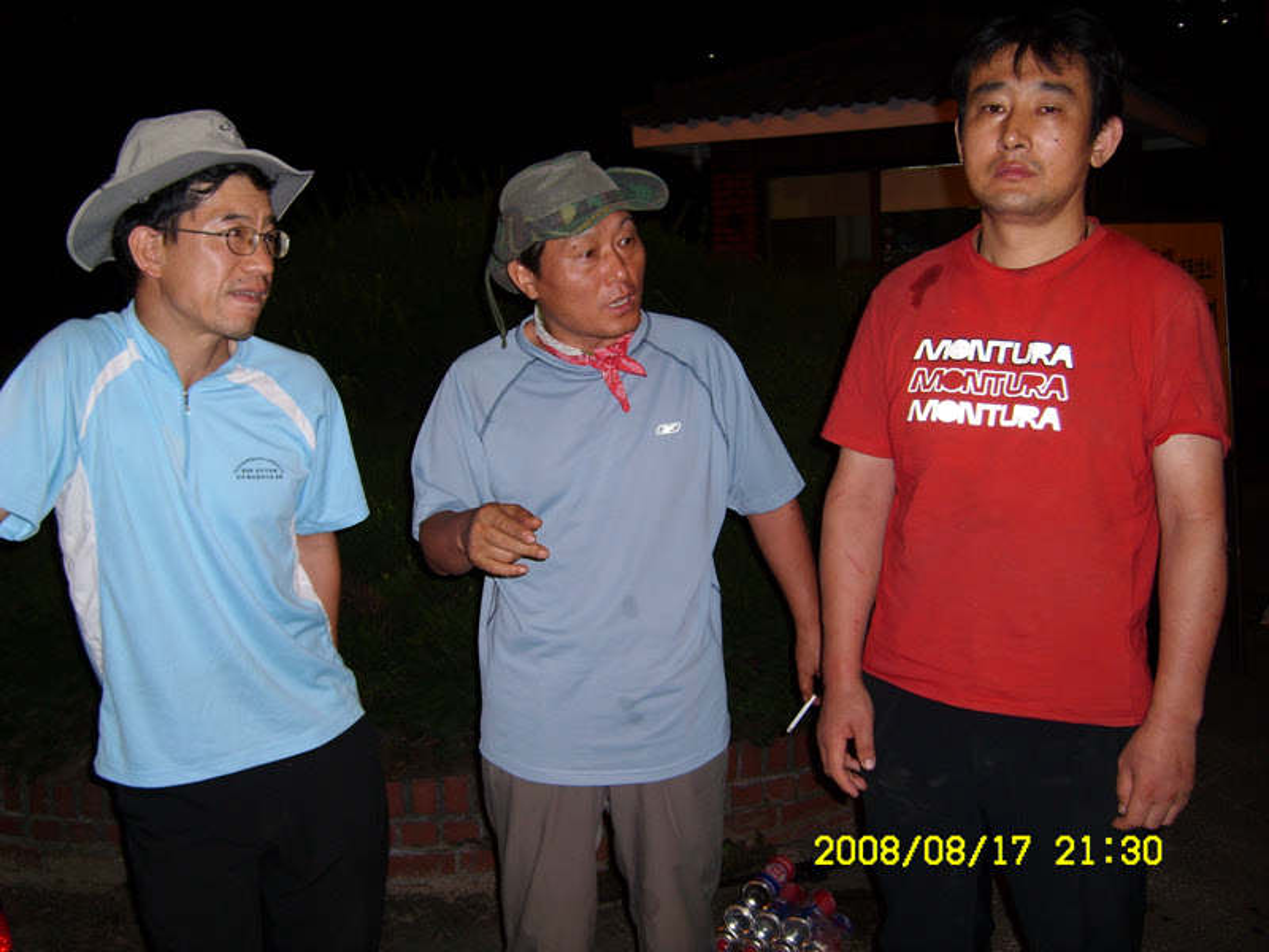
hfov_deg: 52.6
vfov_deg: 40.7
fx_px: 1283
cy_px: 476
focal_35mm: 35
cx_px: 634
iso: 50
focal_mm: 5.8
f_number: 2.8
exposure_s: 1/30
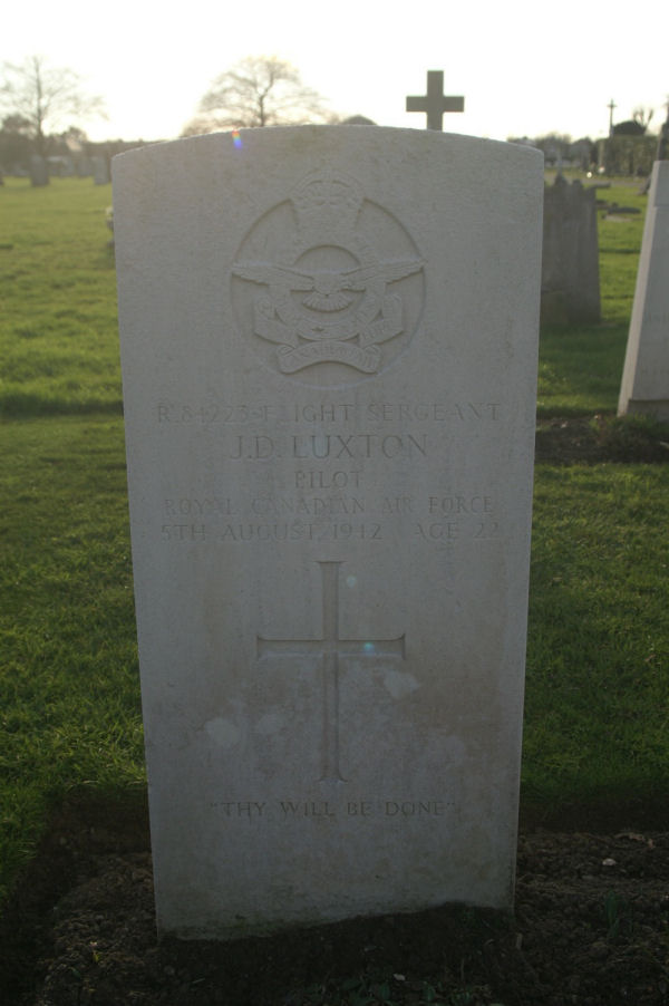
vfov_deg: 49.6
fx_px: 1089
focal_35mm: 39
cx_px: 334
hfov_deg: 34.2
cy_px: 503
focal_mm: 26
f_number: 7.1
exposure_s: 1/400
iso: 200
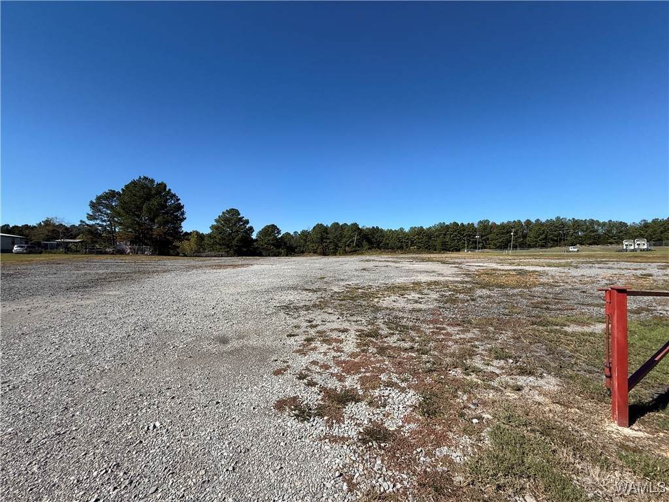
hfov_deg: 102.1
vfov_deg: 85.7
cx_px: 334
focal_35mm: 14
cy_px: 251
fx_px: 271
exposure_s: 1/2410
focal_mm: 2.22
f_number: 2.2
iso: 50
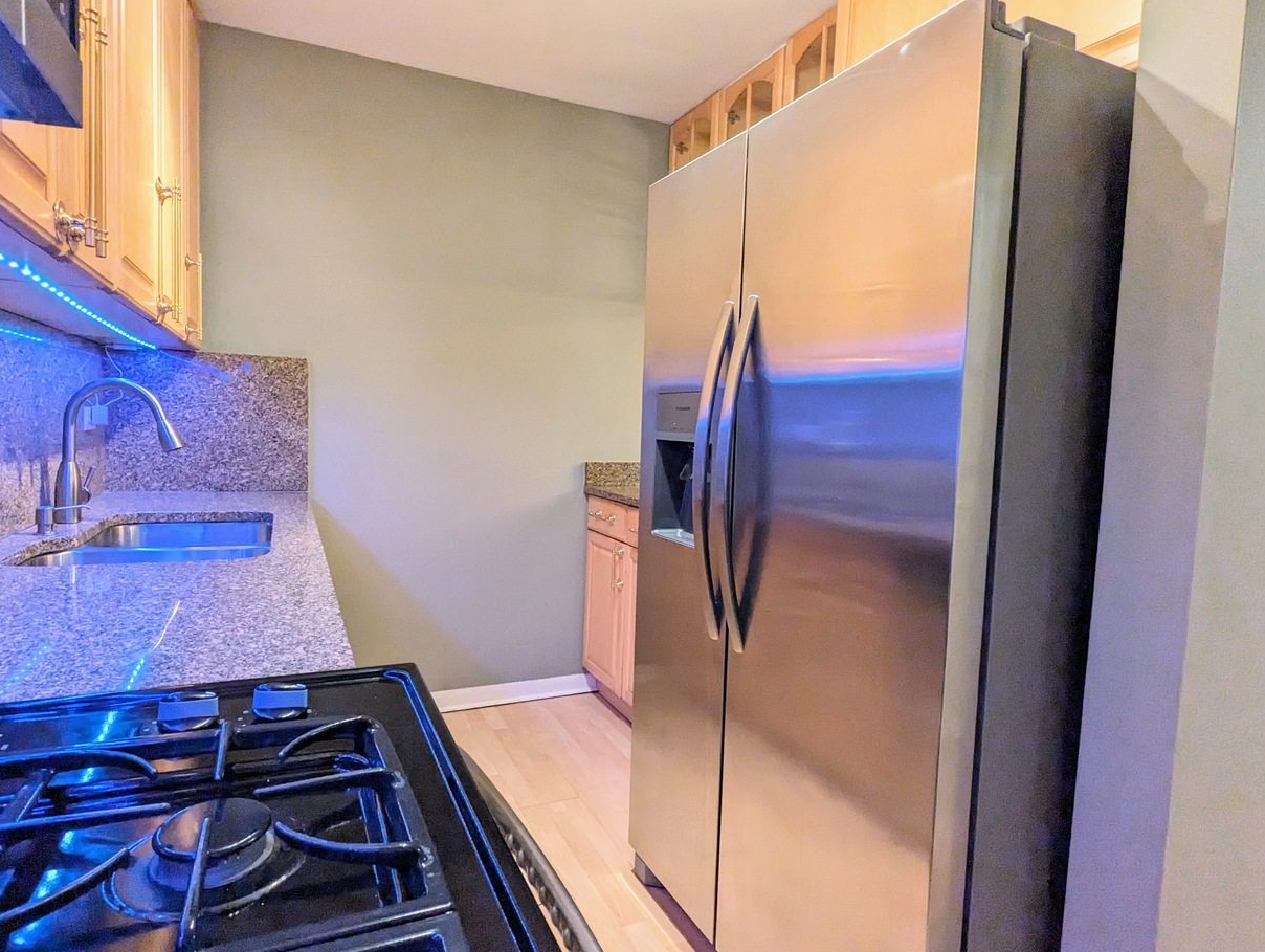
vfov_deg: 68.8
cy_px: 468
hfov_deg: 84.5
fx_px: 695
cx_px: 593
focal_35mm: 19
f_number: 2.2
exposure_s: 1/120
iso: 466
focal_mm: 2.35
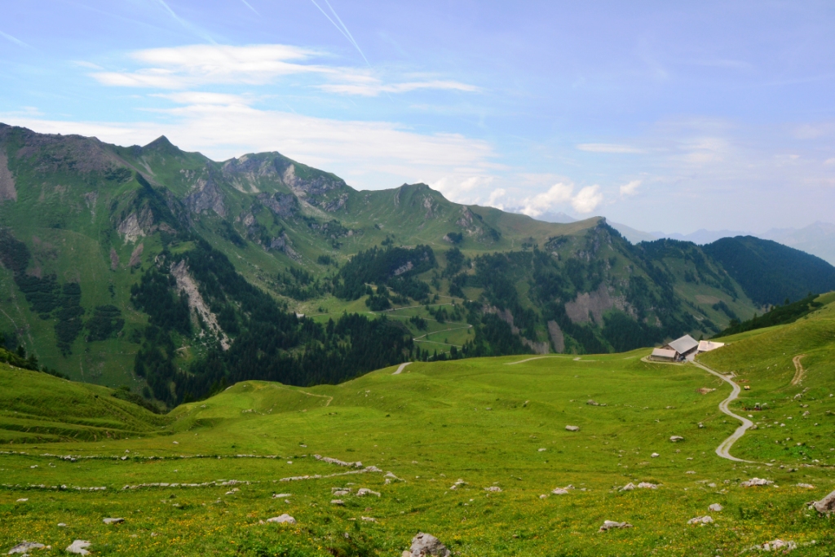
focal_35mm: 30
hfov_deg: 61.9
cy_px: 278
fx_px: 696
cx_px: 418
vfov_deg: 43.6
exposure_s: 1/400
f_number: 11
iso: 400
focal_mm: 20
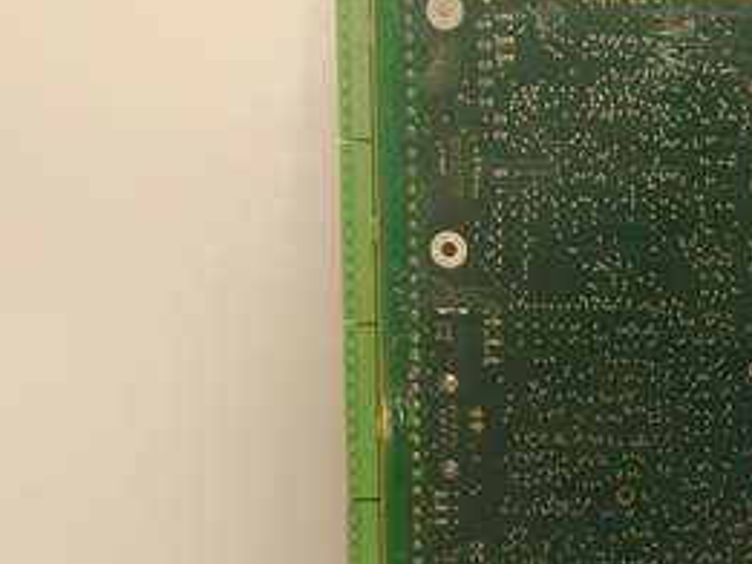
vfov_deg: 23.5
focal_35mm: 62
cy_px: 409
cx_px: 723
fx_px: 1348
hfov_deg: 29.4
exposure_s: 1/33
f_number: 2
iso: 144
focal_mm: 3.79
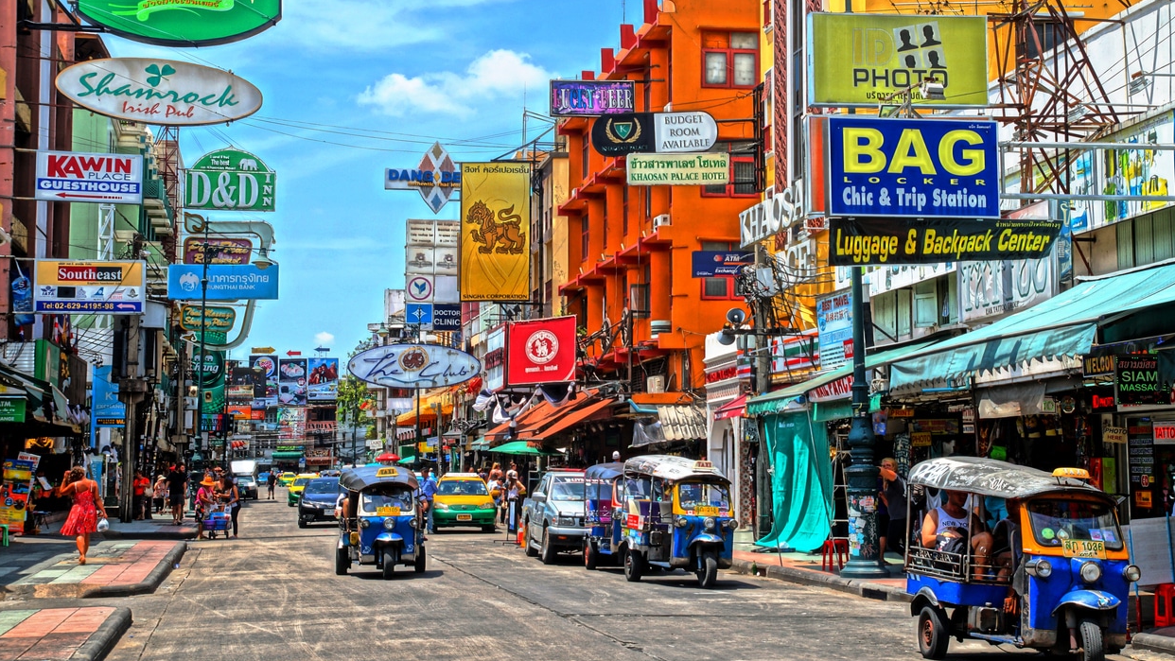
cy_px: 295
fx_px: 1730
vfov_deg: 21.6
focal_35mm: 56
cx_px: 589
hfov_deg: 37.5
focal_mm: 35
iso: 100
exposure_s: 1/200
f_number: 7.1
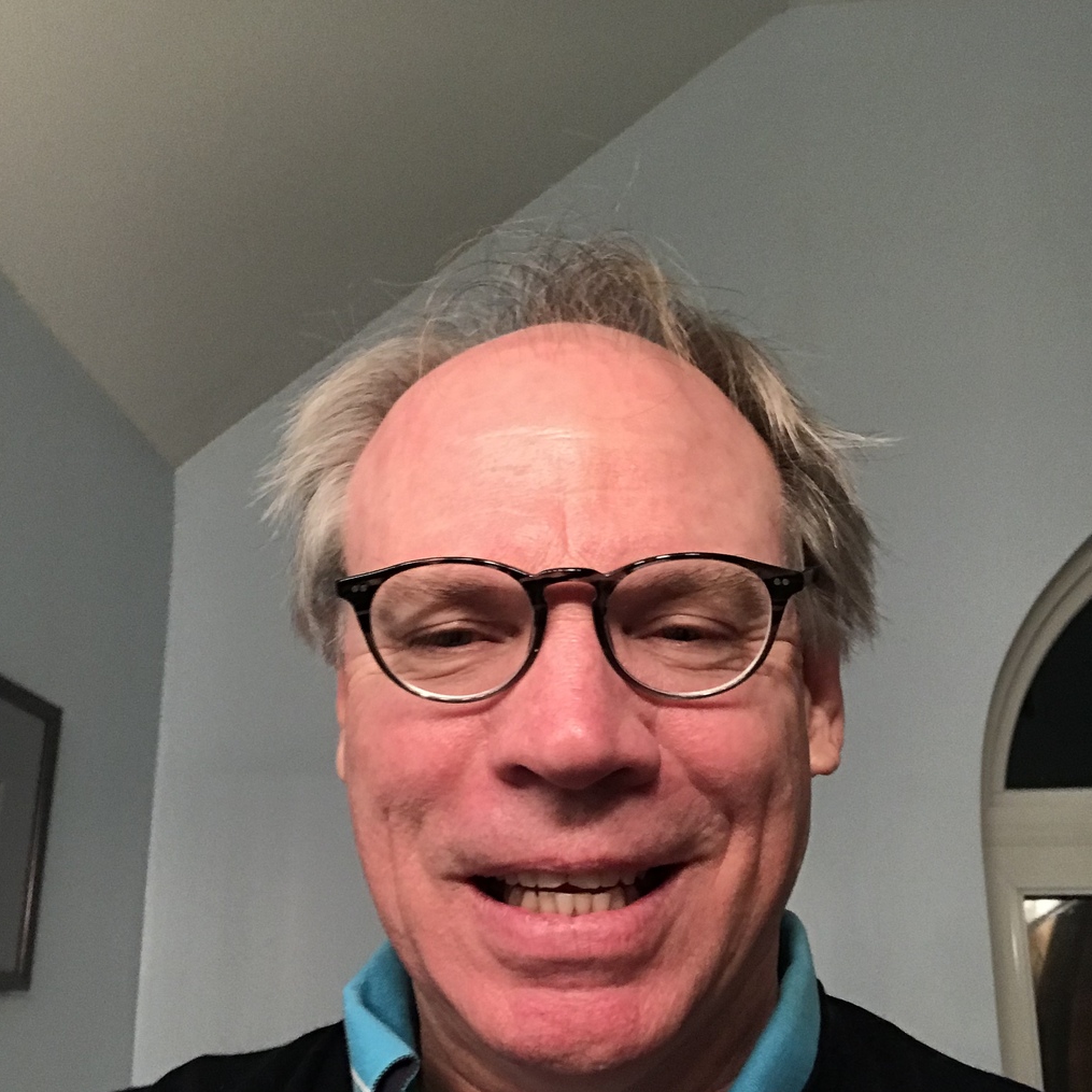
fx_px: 1356
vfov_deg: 43.5
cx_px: 544
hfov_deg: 43.9
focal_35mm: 38
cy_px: 681
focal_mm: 2.87
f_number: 2.2
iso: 125
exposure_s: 1/30
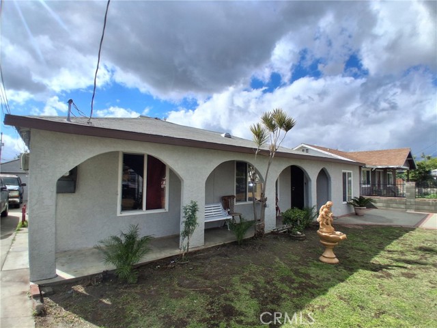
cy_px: 164
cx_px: 218
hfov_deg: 91.0
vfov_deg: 74.7
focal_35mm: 17
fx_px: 215
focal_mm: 1.4
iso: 50
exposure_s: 1/2193
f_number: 2.2
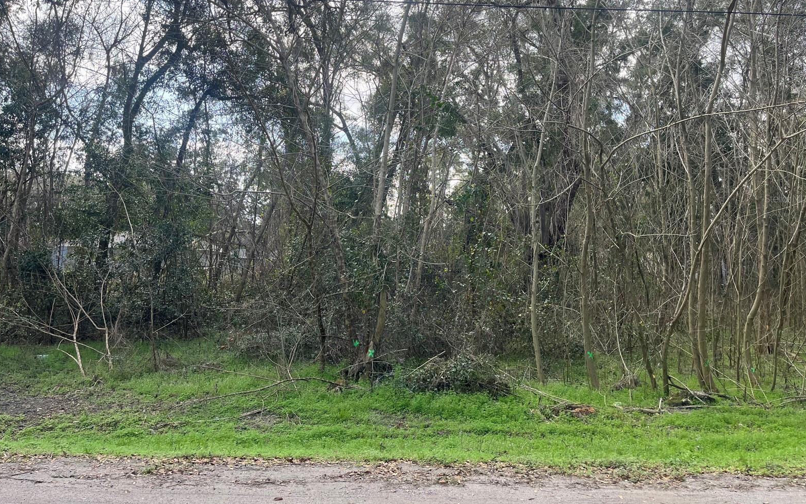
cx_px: 403
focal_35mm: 28
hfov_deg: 66.5
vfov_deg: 44.3
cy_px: 198
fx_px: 615
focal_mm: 5.1
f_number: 1.6
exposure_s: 1/804
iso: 50
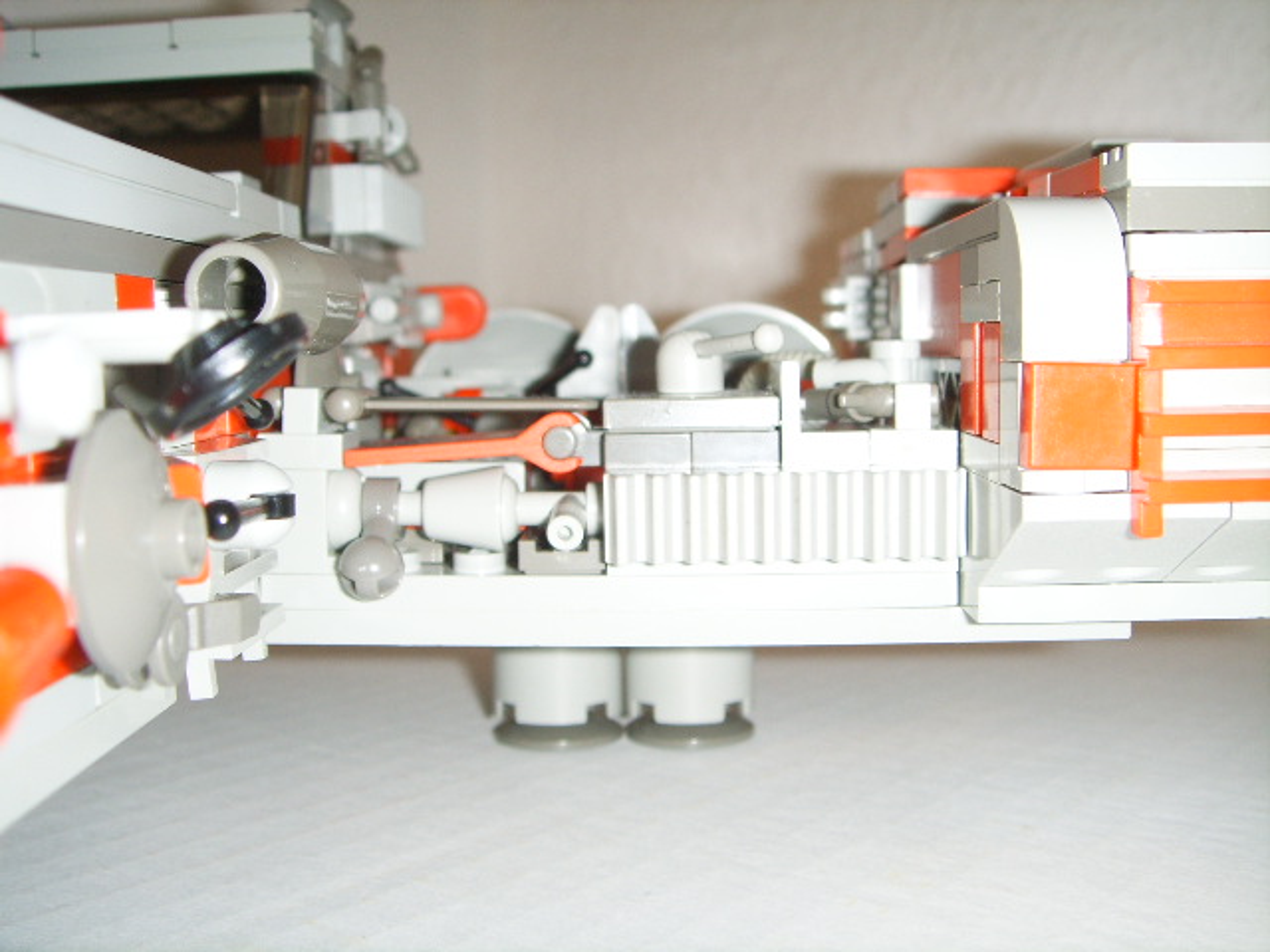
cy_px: 476
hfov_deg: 47.9
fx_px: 1431
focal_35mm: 39
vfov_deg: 36.8
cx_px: 635
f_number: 3.5
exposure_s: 1/45
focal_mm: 6.6
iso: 100
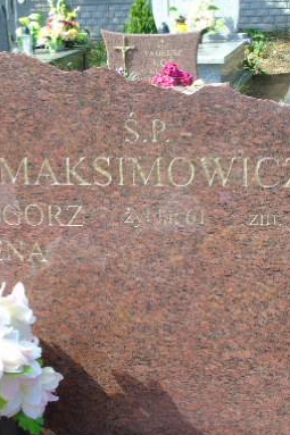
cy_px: 240
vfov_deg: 25.4
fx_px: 967
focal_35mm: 80
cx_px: 124
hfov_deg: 17.0
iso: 80
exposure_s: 1/160
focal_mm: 8.2
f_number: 4.1
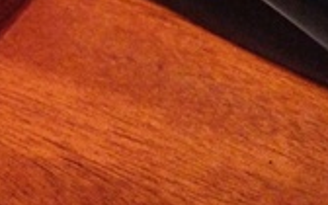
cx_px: 16
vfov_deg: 13.1
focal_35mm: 100
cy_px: 61
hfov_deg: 20.3
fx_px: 894
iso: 800
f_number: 2.4
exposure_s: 1/15
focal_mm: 4.12
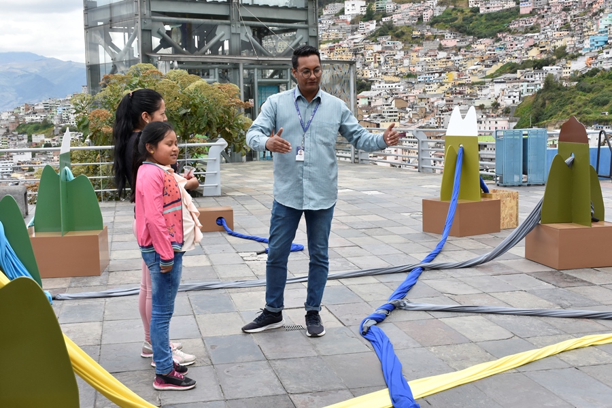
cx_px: 306
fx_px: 816
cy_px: 204
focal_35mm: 48
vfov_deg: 28.1
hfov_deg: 41.1
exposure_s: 1/500
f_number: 8
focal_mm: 32
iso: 500
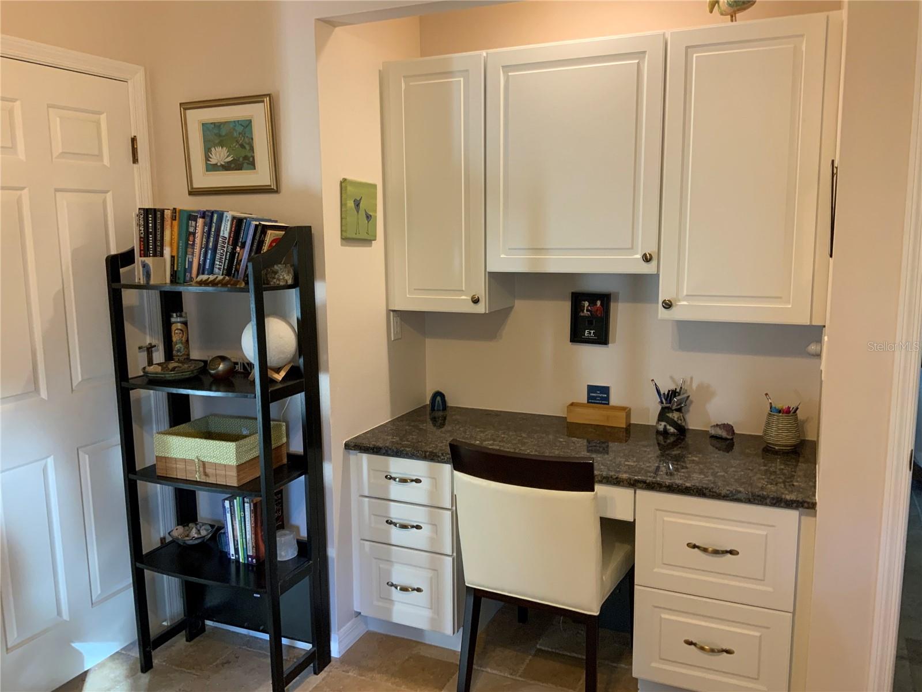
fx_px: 772
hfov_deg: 61.7
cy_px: 346
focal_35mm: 29
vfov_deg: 48.2
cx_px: 461
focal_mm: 3
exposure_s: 1/60
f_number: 1.8
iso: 125
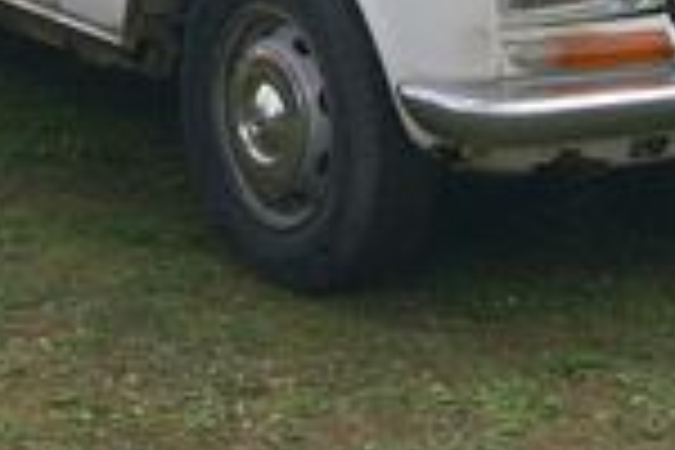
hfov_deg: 12.2
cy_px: -202
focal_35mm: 168
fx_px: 3150
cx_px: 380
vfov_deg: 8.0
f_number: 11
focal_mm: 28
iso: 100
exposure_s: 1/80
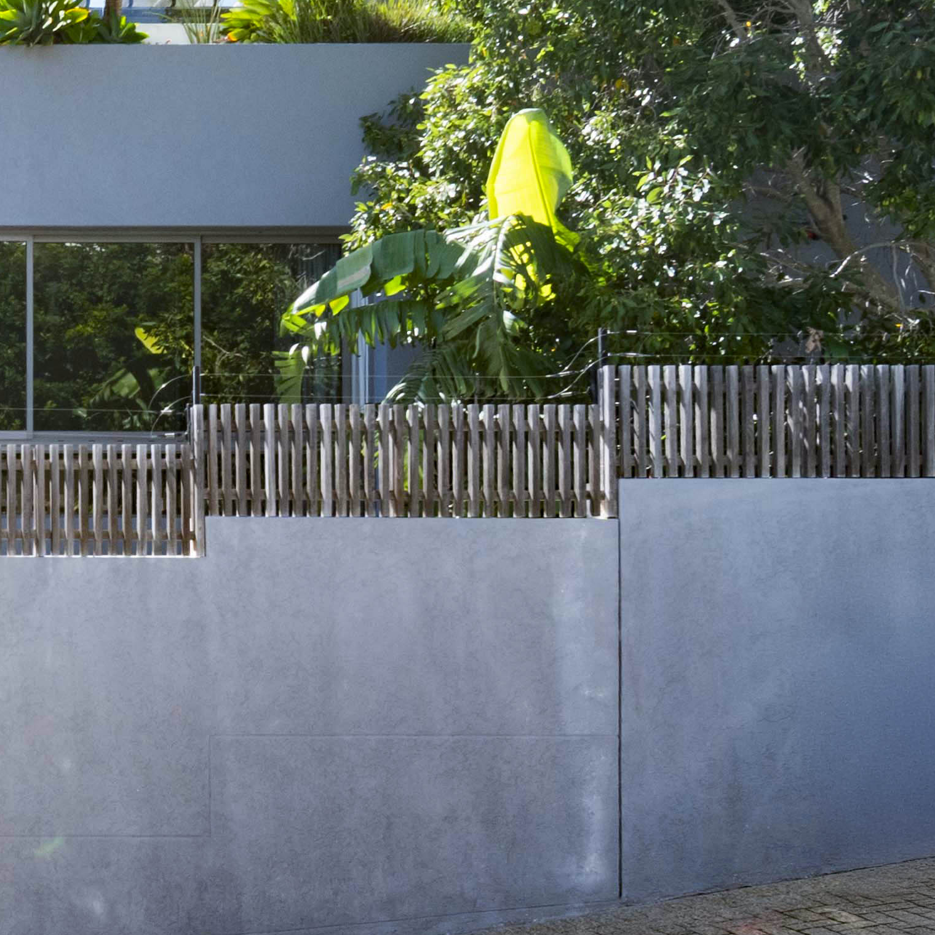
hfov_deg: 24.1
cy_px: 312
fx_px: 2017
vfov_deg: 26.0
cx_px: -143
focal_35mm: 66
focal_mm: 20
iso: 250
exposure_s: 1/125
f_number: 13
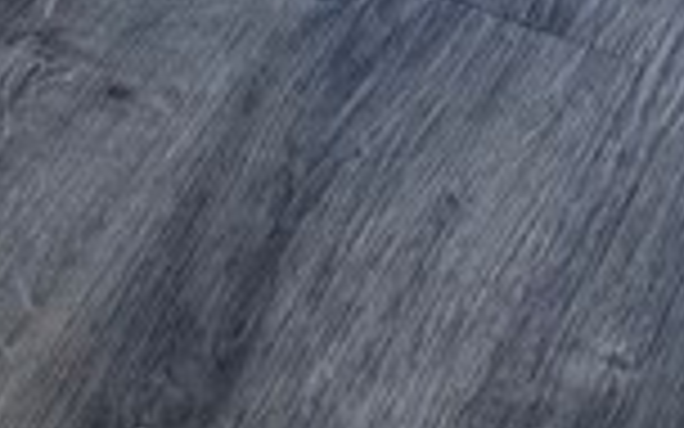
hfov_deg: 10.2
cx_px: -225
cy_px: -1964
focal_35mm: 201
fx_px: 3747
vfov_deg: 4.9
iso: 125
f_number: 1.78
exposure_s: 1/60
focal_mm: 6.76
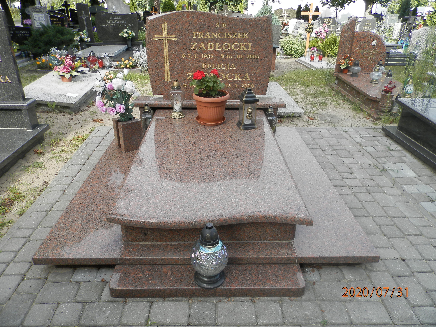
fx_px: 315
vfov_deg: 54.9
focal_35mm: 25
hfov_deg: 69.4
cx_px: 218
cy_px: 164
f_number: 3.1
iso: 80
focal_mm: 4.5
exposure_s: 1/250
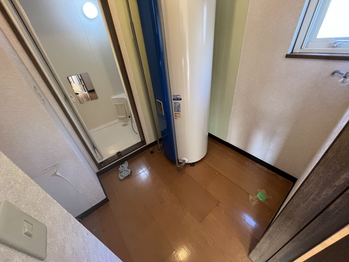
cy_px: 131
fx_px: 131
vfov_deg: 89.9
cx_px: 174
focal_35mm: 13
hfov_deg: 106.2
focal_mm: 1.57
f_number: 1.8
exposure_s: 1/60
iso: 500
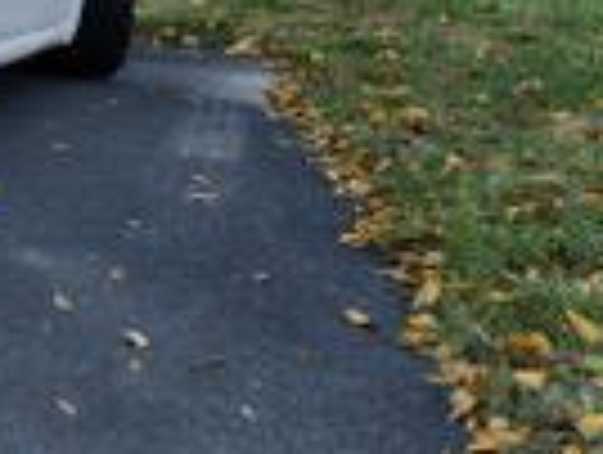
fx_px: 1571
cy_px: -58
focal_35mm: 90
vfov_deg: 16.0
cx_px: -513
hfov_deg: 17.3
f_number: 1.8
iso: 130
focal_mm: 5.56
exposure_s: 1/120
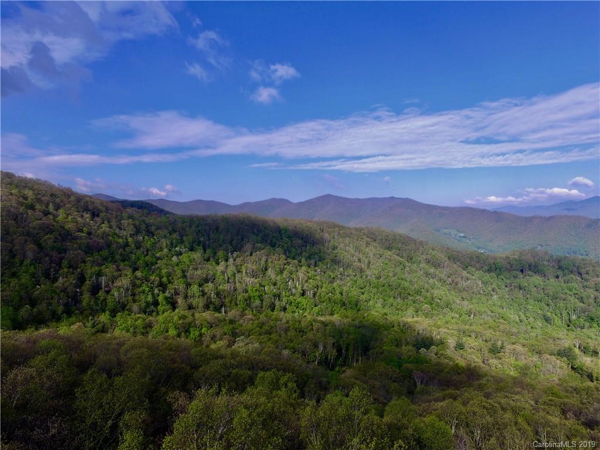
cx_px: 300
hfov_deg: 81.7
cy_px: 225
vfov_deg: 66.0
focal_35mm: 20
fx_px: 347
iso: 100
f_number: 2.8
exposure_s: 1/571
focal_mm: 3.61
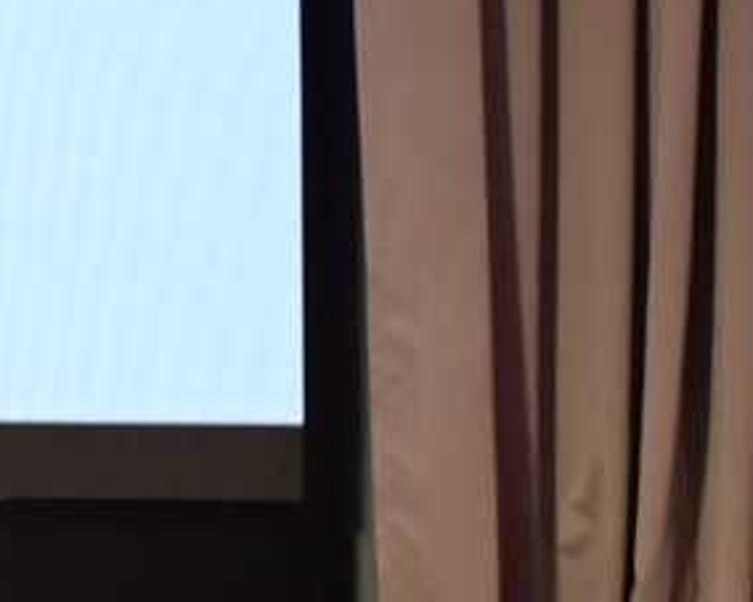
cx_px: -1538
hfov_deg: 4.2
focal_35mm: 445
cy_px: 200
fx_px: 9914
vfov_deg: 3.5
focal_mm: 70
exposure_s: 1/125
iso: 500
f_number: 3.5
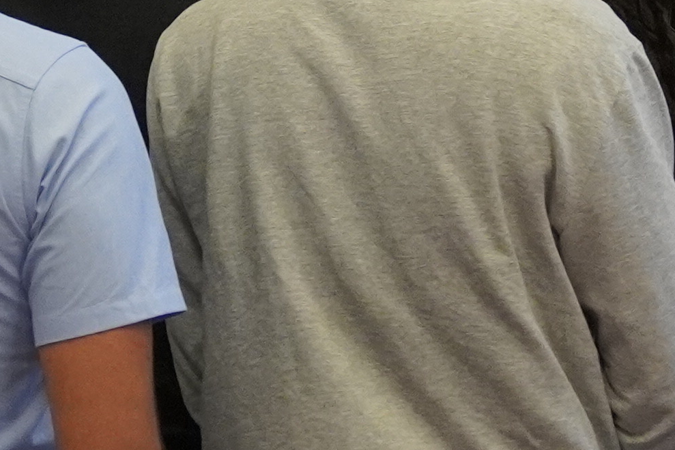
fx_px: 4949
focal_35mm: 264
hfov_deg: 7.8
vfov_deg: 5.2
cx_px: 320
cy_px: -227
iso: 2000
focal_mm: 29
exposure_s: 1/160
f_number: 4.5
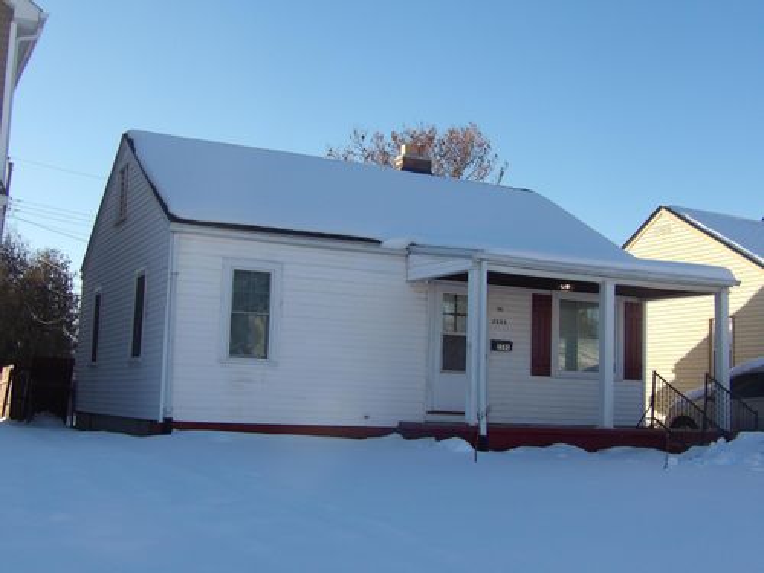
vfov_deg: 31.5
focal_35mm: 46
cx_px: 382
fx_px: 1015
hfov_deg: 41.2
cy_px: 286
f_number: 3.8
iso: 100
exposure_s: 1/508
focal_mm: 8.2
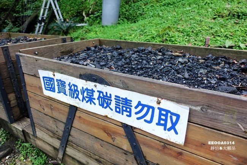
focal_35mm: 24
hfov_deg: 73.8
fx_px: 165
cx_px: 124
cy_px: 82
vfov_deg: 53.1
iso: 125
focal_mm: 8.8
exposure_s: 1/30
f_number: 2
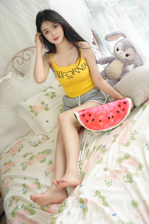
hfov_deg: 35.7
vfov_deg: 51.5
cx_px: 74
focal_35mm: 37
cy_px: 112
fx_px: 232
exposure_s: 1/50
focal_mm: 37.3
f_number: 4.5
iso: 200
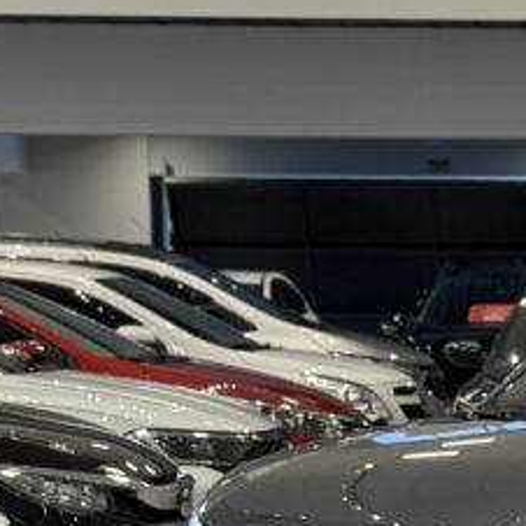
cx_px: 843
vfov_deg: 9.0
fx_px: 3301
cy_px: 547
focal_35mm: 192
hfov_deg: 8.8
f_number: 1.78
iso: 160
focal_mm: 6.76
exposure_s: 1/60
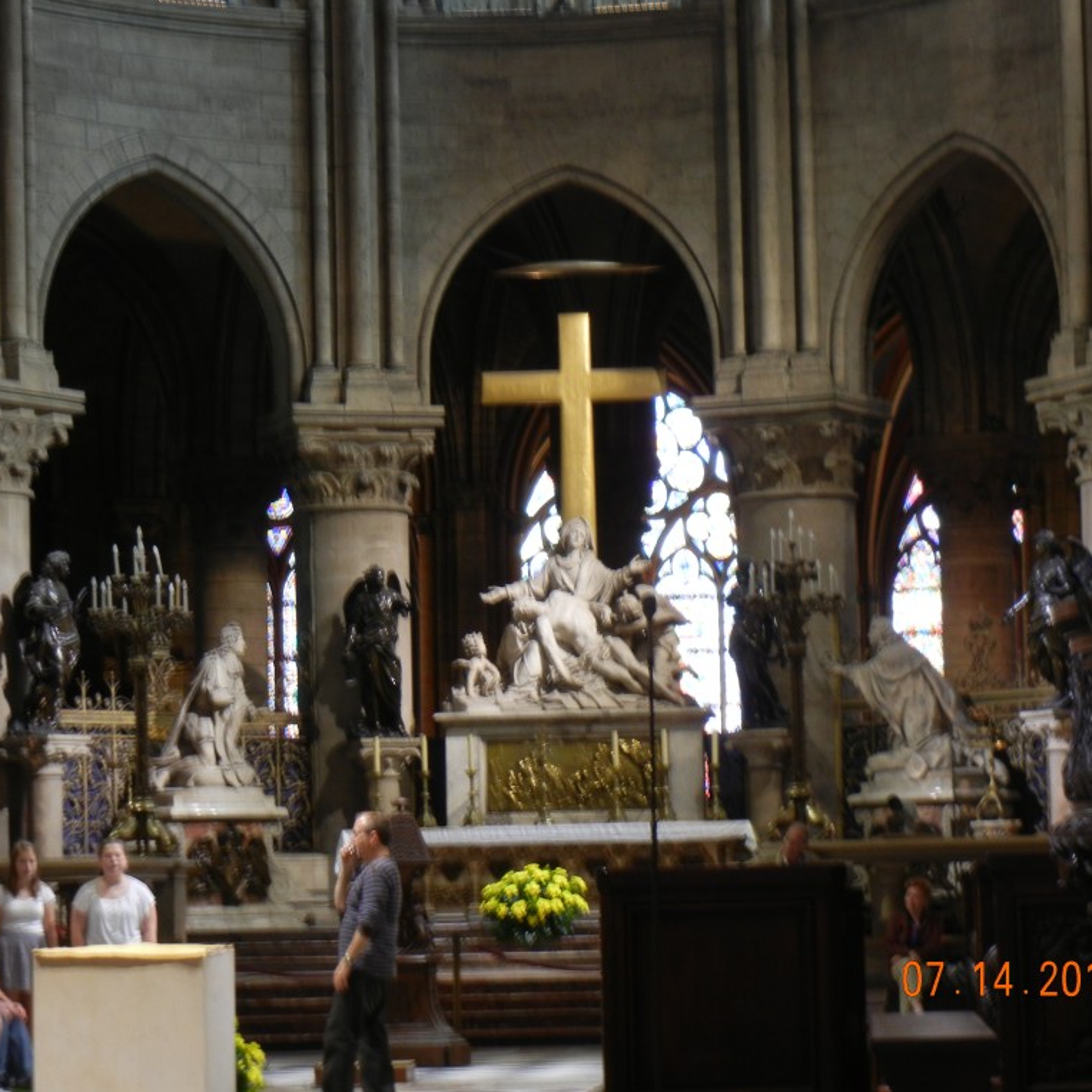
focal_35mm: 121
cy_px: 544
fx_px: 4319
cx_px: 620
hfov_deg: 14.4
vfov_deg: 14.4
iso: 200
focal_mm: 18.3
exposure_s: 1/1.8
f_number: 4.5
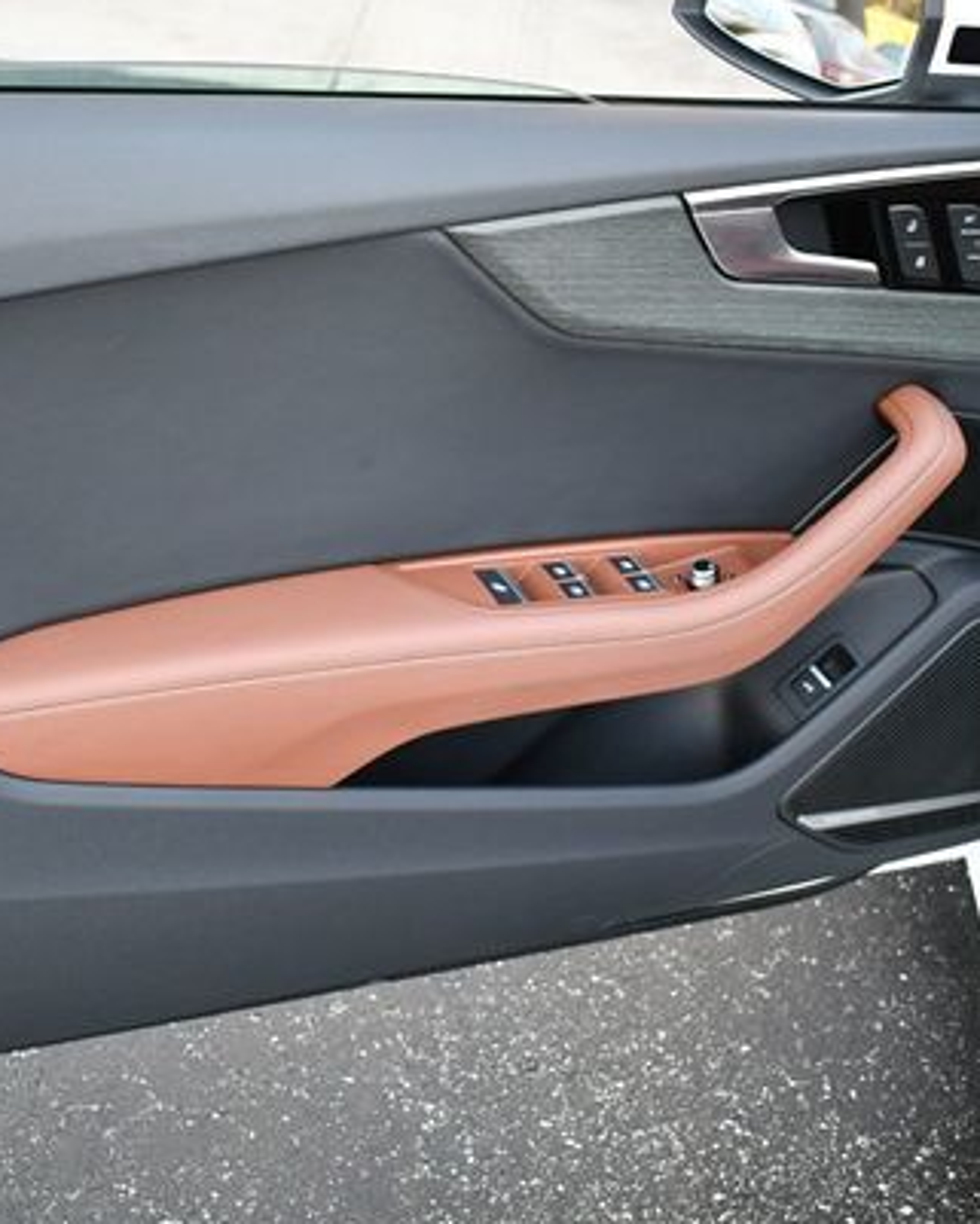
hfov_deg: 27.9
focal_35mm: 54
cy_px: 592
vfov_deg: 34.7
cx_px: 327
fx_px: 1957
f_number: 3.5
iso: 560
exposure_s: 1/250
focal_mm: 18
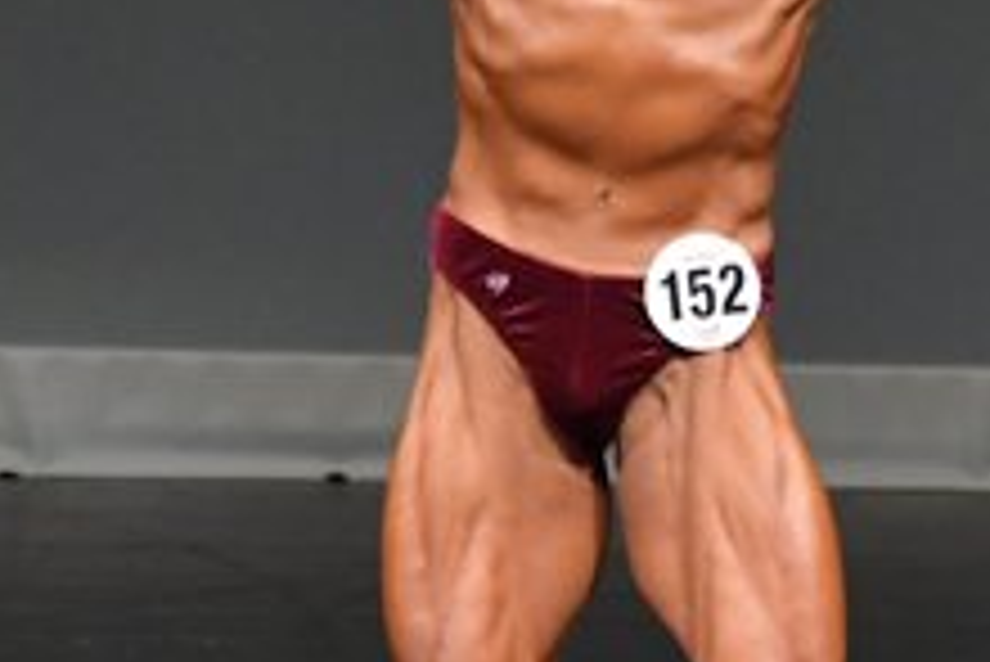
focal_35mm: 1213
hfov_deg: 1.7
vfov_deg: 1.1
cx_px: 1186
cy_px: 396
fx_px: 33378
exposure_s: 1/400
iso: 4000
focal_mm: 230
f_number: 5.6
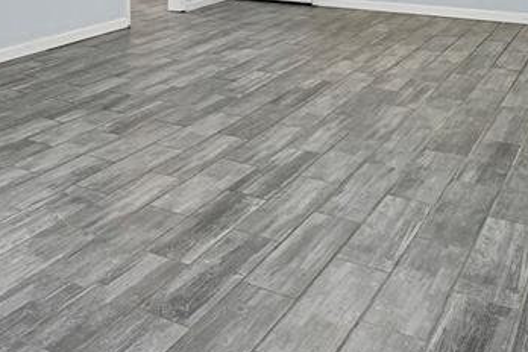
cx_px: -15
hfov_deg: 35.3
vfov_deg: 24.0
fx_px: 733
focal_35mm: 50
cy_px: -94
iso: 250
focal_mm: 17
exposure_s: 4
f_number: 8
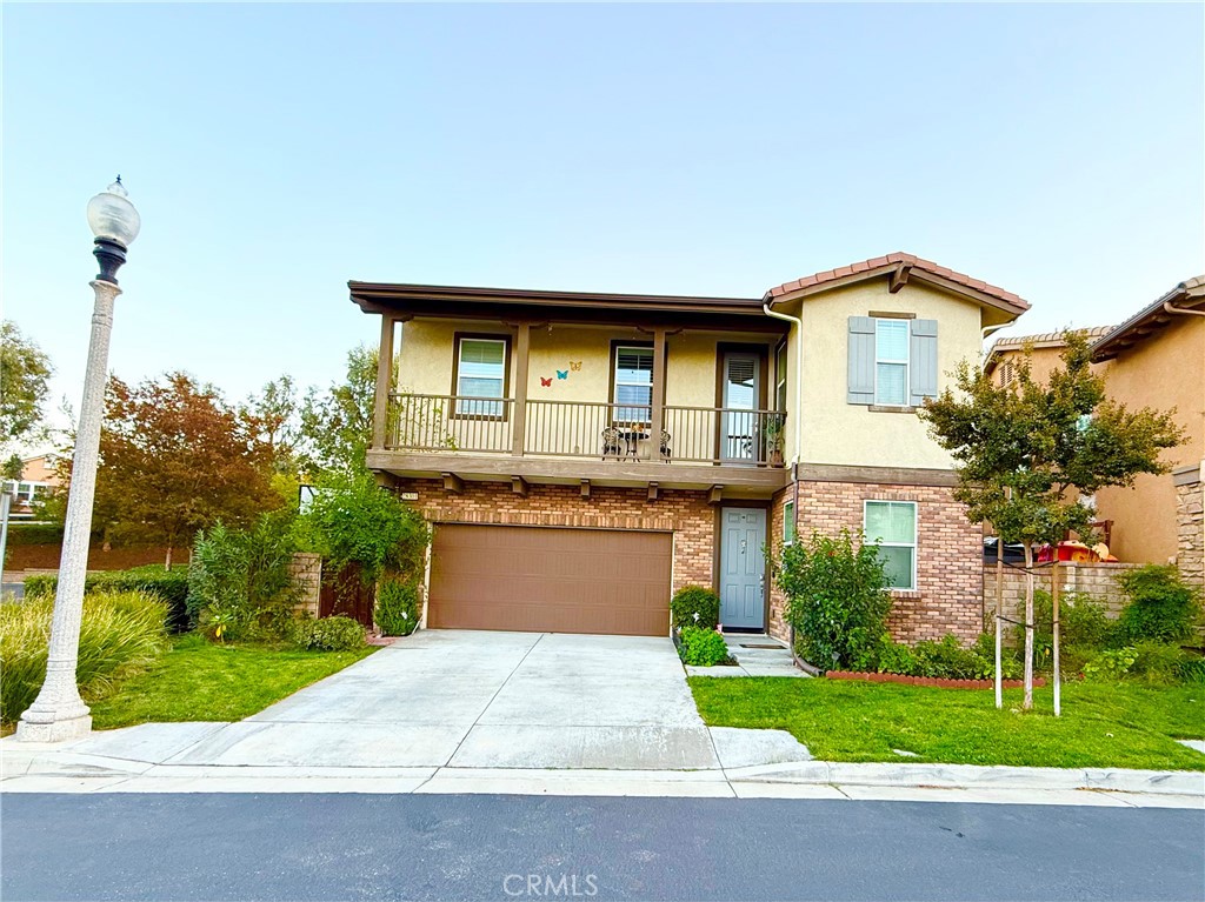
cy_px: 451
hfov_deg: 102.1
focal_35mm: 14
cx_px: 602
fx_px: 487
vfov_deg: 85.6
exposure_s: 1/99
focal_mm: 2.22
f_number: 2.2
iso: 80
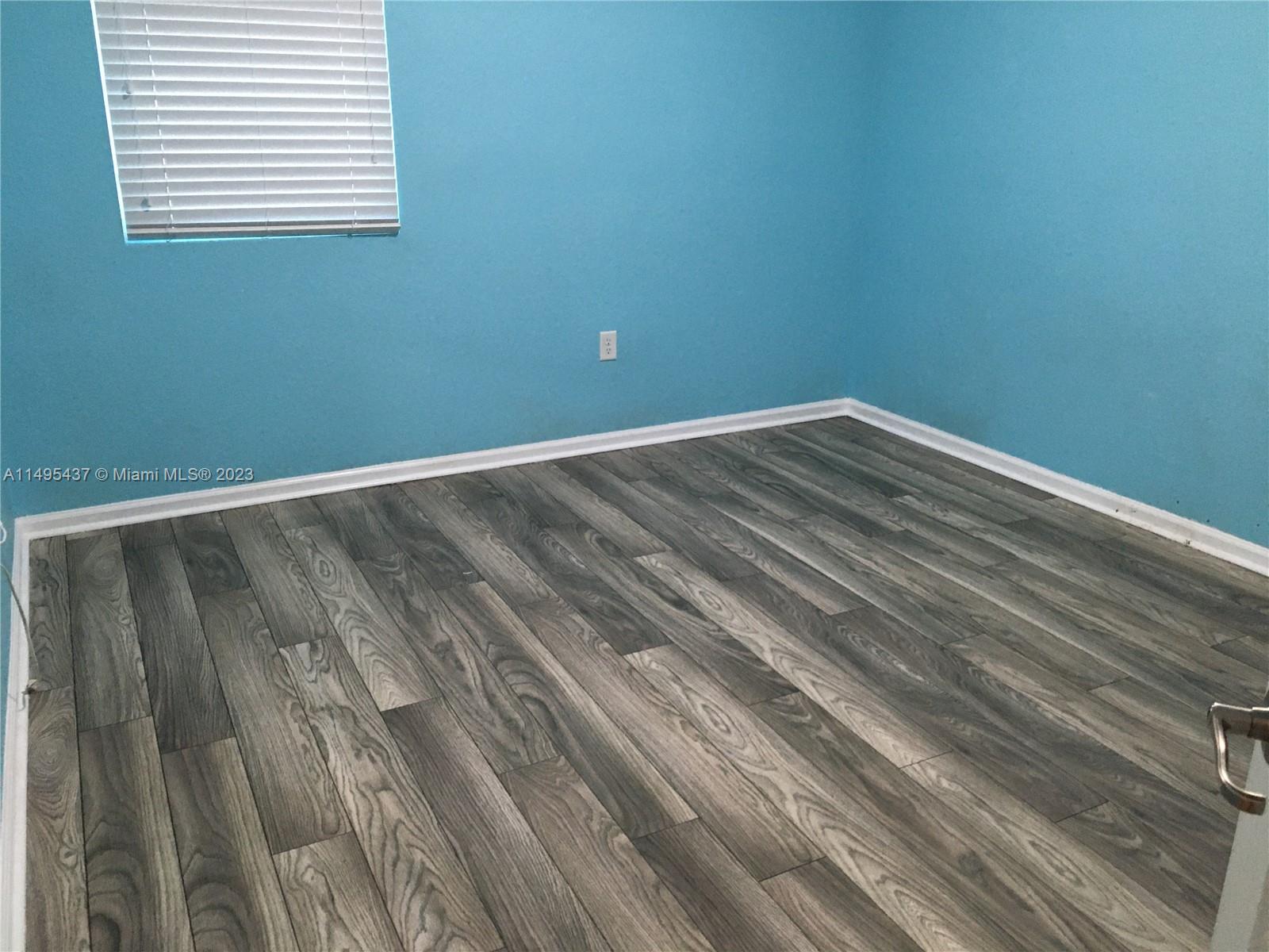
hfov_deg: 61.7
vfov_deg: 48.2
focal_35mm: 29
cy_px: 476
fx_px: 1063
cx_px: 634
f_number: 2.2
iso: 160
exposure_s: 1/30
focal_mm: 4.15
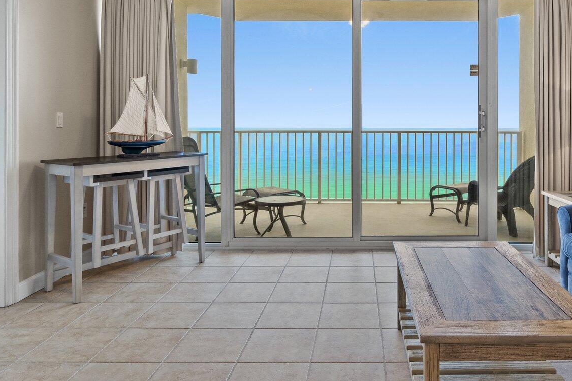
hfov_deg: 66.4
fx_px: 429
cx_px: 357
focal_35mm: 27
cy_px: 121
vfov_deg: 47.0
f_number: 9
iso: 400
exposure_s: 1/3
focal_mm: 10
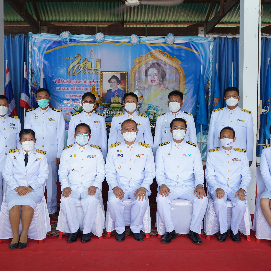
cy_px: 136
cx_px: 136
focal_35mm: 45
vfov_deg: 37.6
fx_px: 399
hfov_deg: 37.6
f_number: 4
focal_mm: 35
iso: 400
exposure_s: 1/60
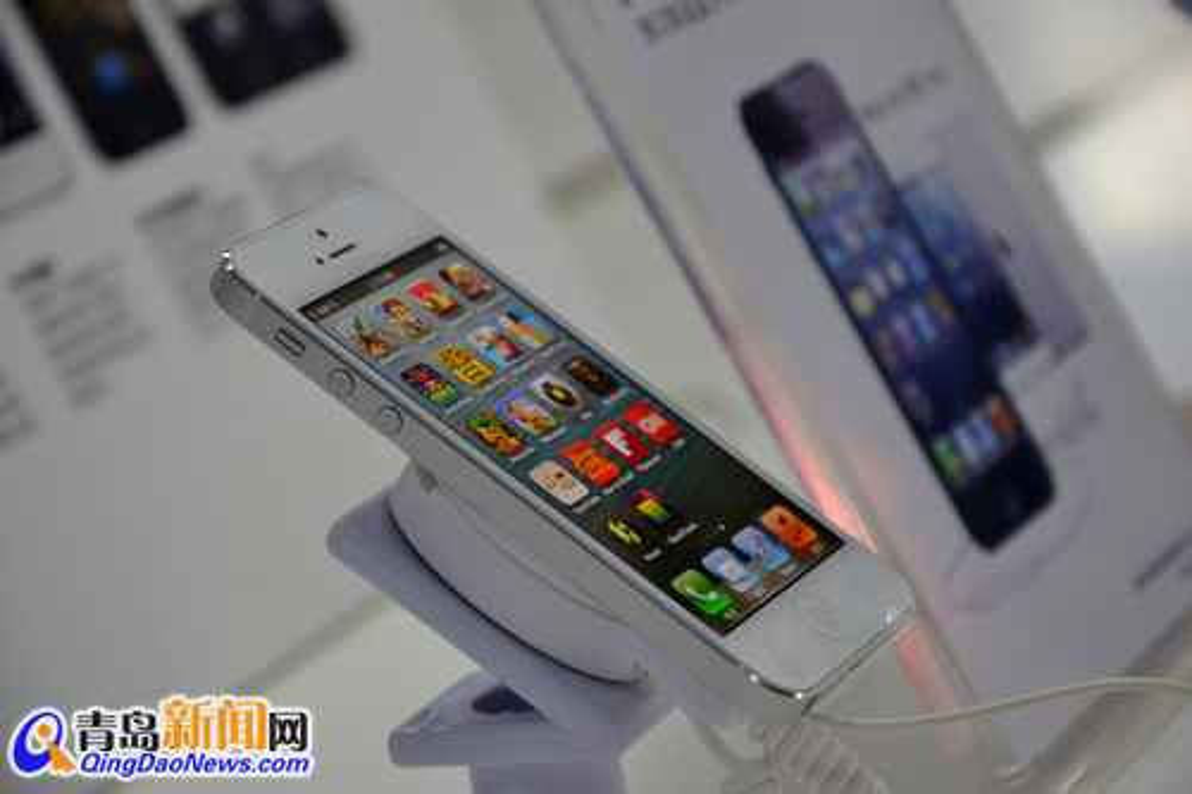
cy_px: 397
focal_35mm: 158
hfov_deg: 13.0
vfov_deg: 8.7
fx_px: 5213
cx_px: 596
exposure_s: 1/50
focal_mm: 105
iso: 800
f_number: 6.3
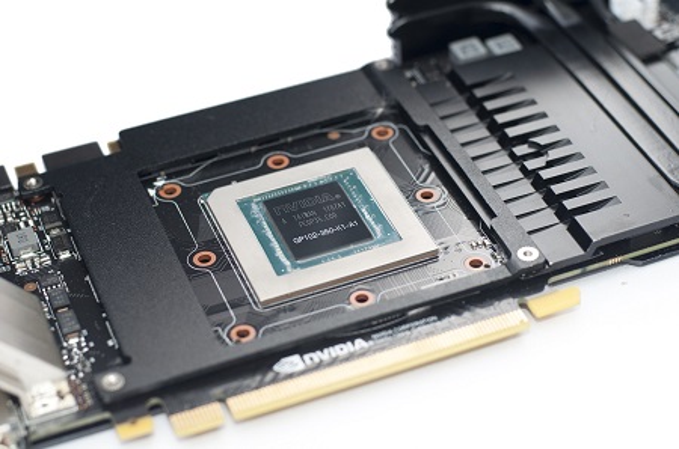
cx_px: 340
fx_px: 1412
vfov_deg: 18.1
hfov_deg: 27.0
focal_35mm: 75
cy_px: 224
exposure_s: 1/200
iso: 200
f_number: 4.5
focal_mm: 50
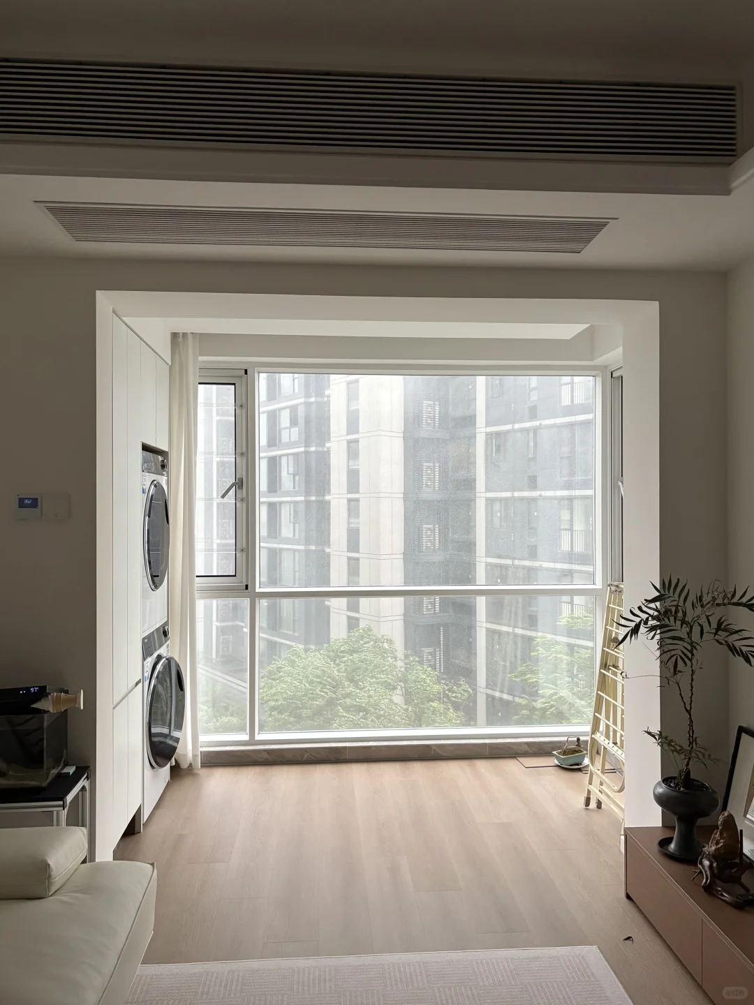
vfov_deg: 67.3
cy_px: 502
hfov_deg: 53.1
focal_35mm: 26
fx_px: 755
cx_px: 377
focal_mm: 5.96
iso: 200
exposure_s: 1/60
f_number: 1.6
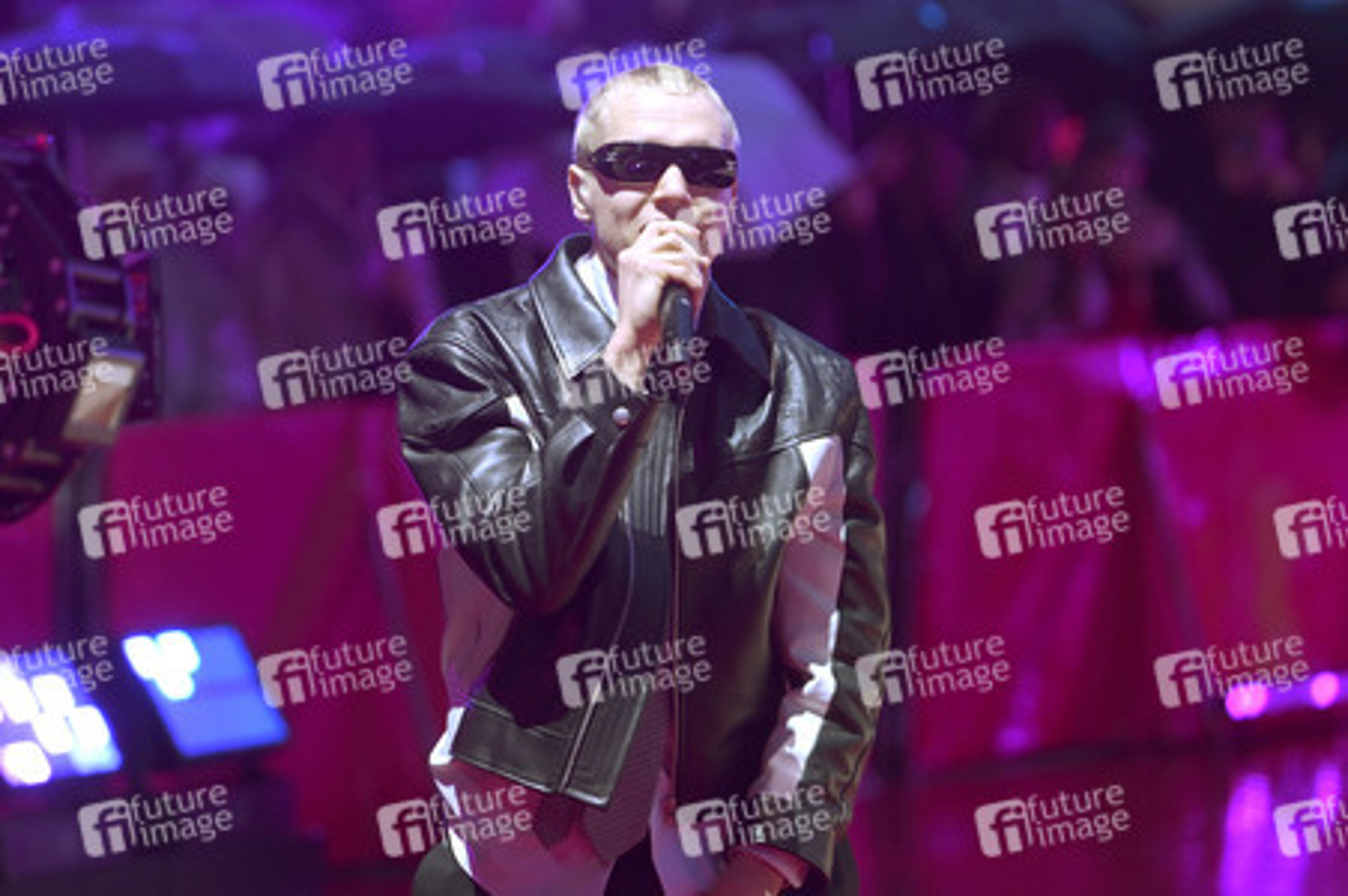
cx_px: 674
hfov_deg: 12.1
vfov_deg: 8.1
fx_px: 6361
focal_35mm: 170
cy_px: 448
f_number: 3.5
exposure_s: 1/320
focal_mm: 170
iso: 1000
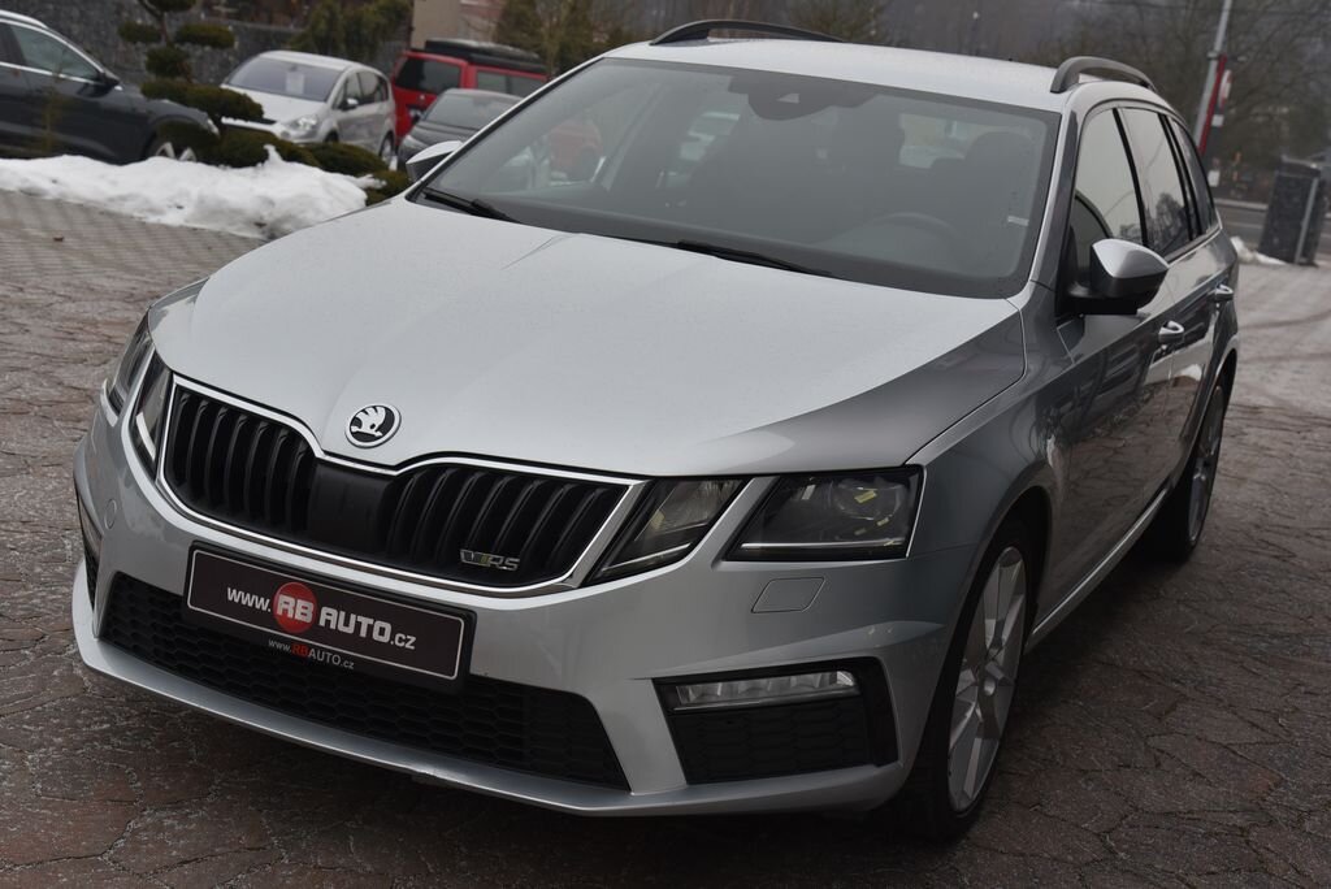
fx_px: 1850
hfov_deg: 39.6
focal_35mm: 50
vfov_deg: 27.0
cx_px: 666
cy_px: 444
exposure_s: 1/200
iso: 500
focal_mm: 50
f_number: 7.1
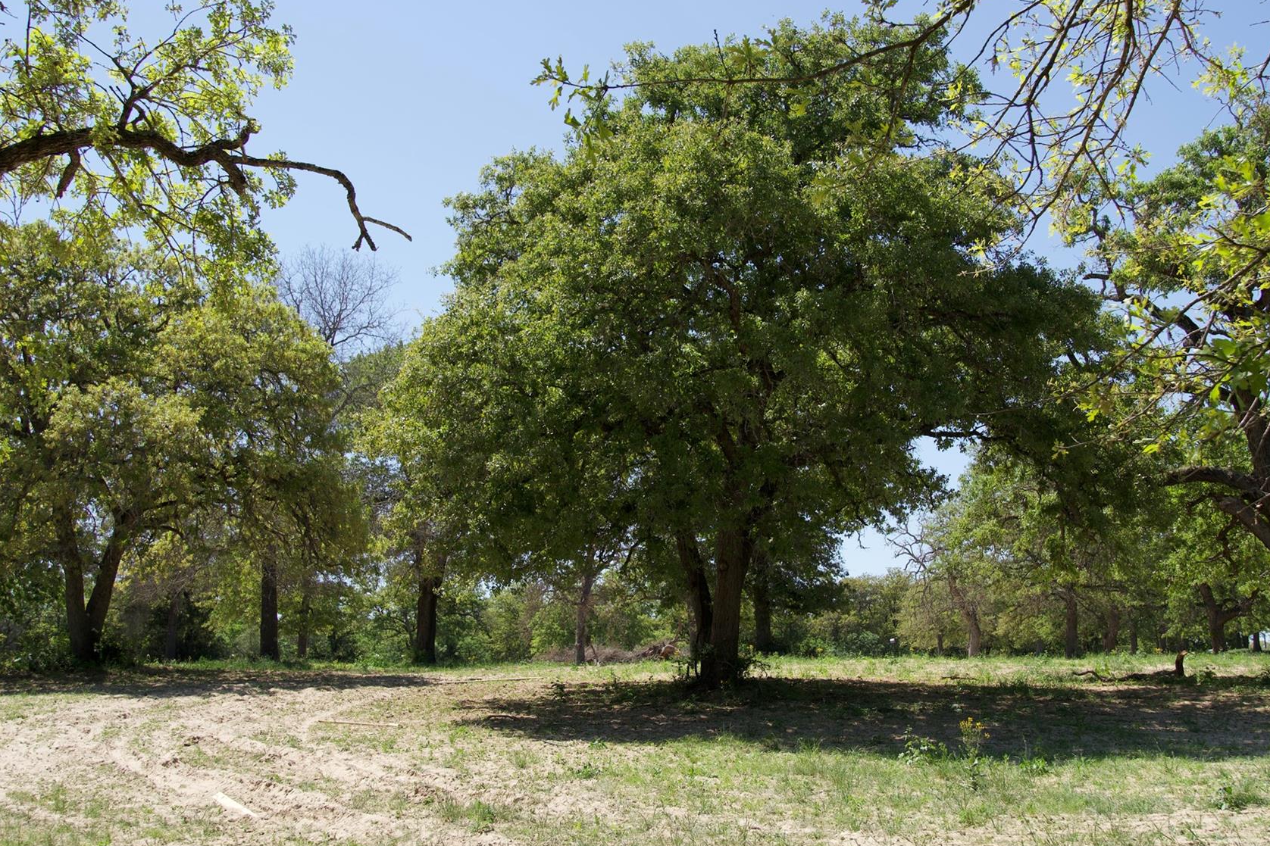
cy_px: 401
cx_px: 690
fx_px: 1552
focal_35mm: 44
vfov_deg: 30.5
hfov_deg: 44.5
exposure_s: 1/500
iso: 100
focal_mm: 24
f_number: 5
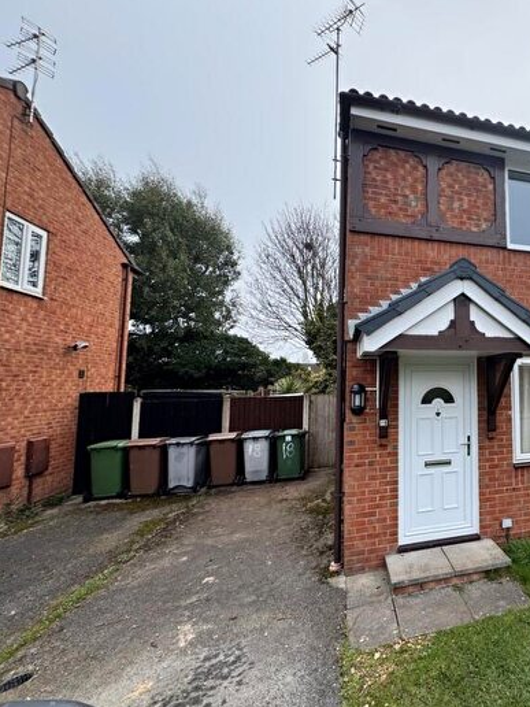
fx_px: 388
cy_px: 350
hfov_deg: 58.7
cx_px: 477
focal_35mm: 19
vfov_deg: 84.7
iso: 40
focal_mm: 2.22
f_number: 2.2
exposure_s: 1/462
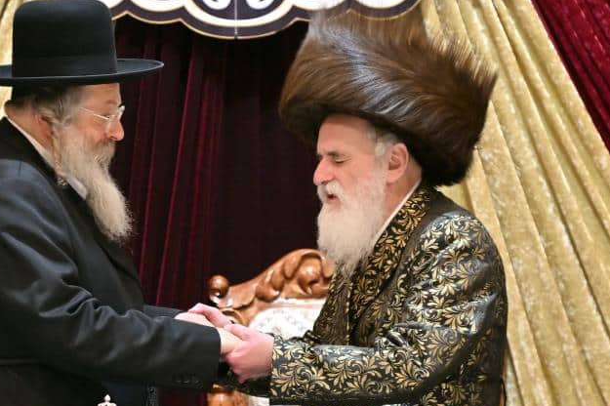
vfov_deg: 3.3
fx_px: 7079
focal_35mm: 418
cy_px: 253
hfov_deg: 4.9
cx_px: 250
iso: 400
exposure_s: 1/200
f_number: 2.8
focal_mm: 170
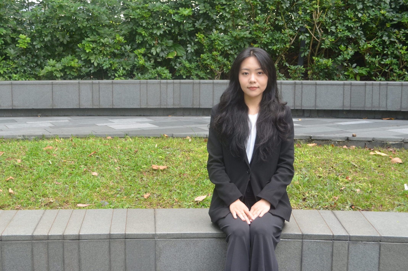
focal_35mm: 39
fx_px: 441
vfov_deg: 34.1
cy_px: 136
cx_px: 204
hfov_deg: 49.6
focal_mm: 26
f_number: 5.6
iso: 320
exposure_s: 1/125
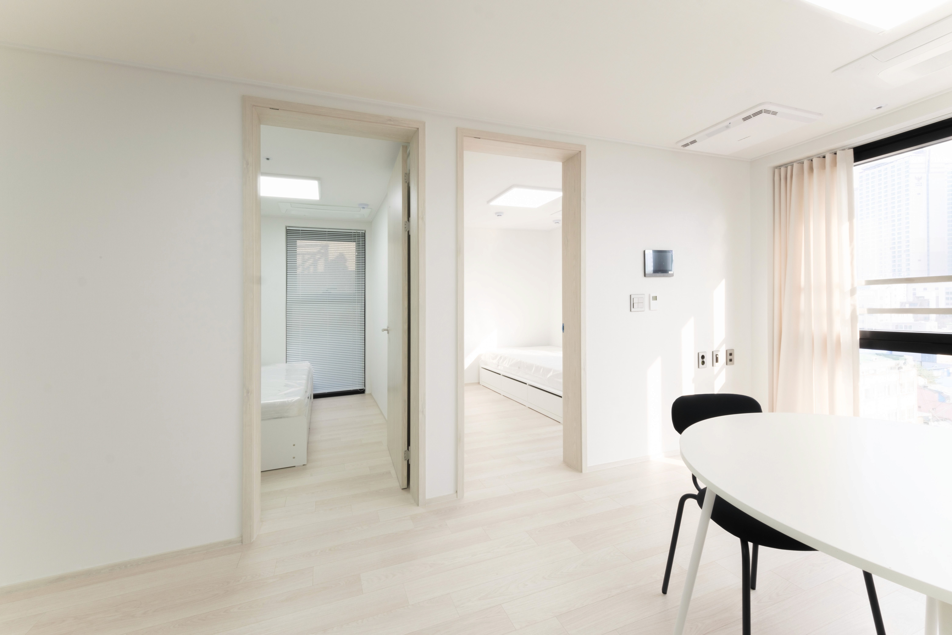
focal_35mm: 14
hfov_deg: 104.3
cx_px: 476
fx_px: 370
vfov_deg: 81.2
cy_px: 318
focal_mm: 9.2
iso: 160
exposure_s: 1/4
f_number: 16
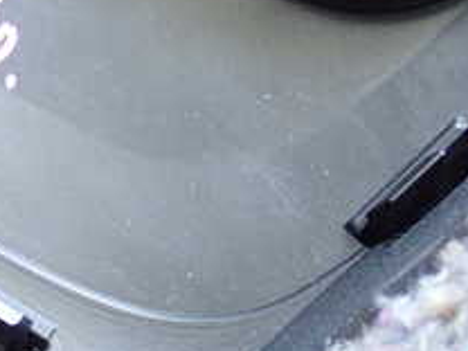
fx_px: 1798
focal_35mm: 133
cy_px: 184
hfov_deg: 14.1
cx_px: -166
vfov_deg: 11.1
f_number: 3.1
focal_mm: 8.41
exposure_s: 1/40
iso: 800
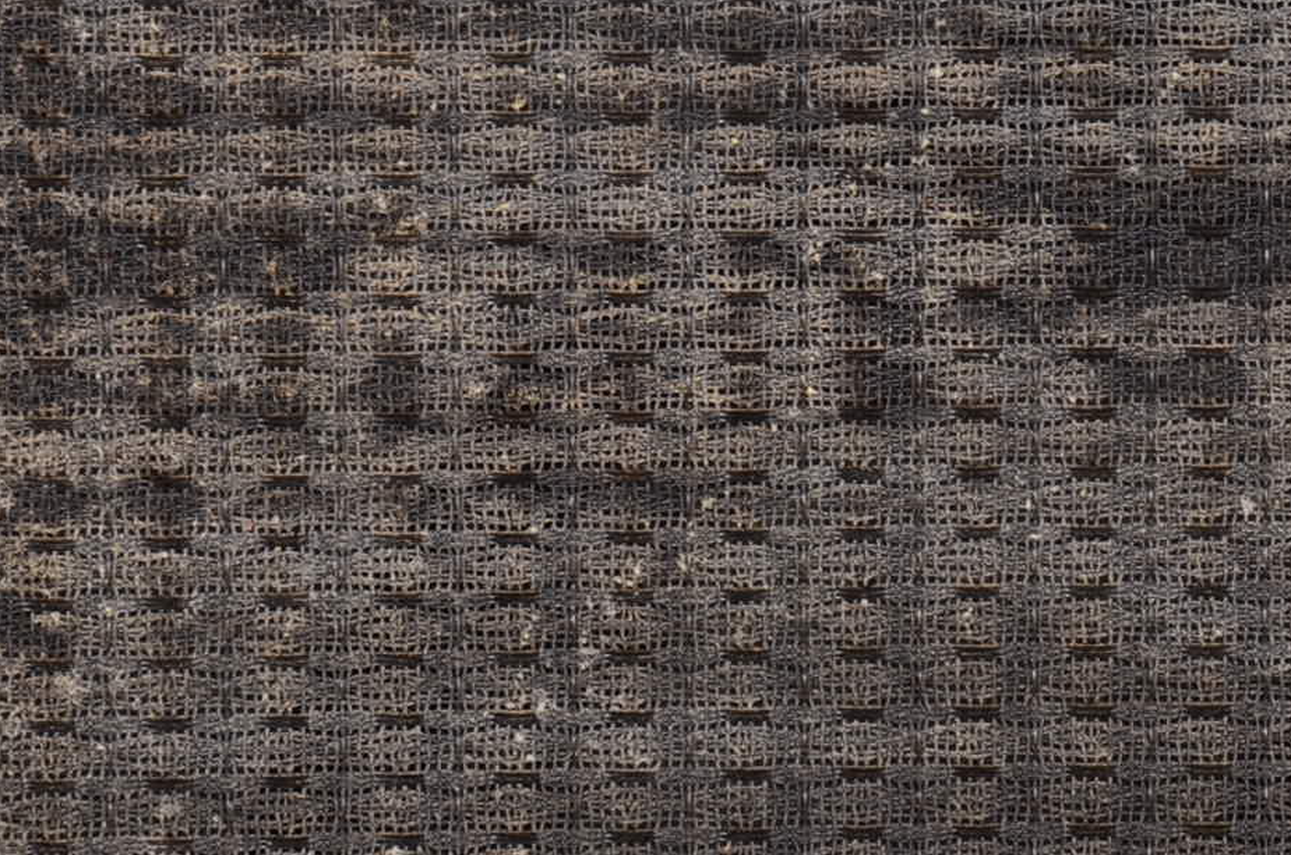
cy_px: -205
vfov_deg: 3.3
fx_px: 15009
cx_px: 1267
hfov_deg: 4.9
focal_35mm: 419
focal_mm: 105
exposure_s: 1/125
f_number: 10
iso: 160
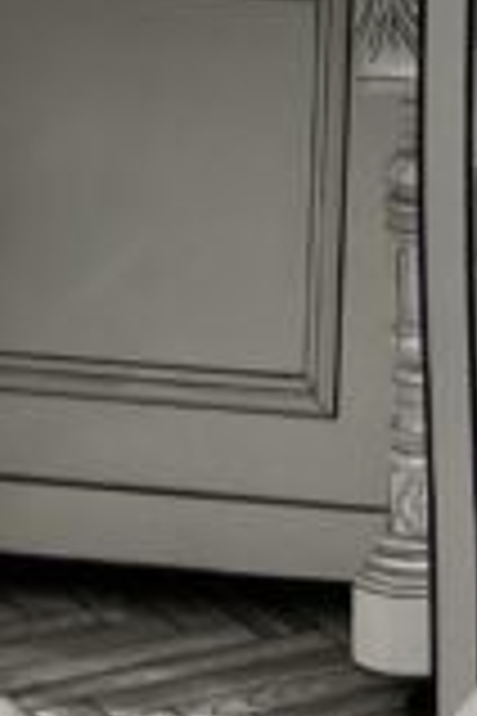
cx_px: 932
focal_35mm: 188
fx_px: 3736
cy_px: -874
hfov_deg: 7.1
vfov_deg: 9.9
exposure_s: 1/100
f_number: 1.8
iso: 25
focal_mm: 3.99
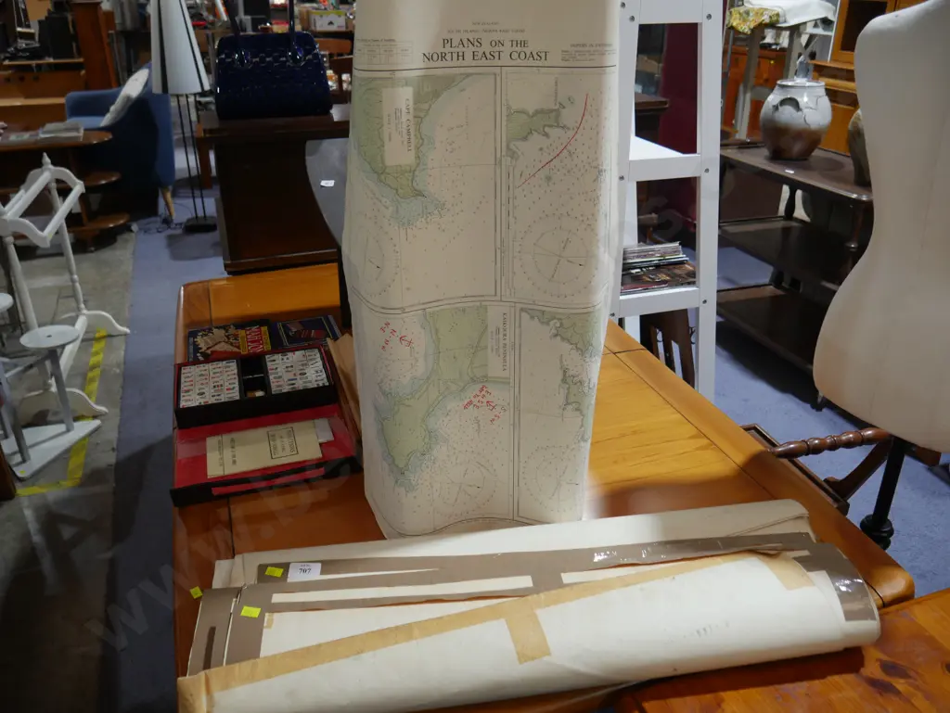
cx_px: 475
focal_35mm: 28
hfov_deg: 63.4
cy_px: 356
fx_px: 769
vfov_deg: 49.8
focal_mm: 14
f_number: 3.5
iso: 250
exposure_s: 1/60
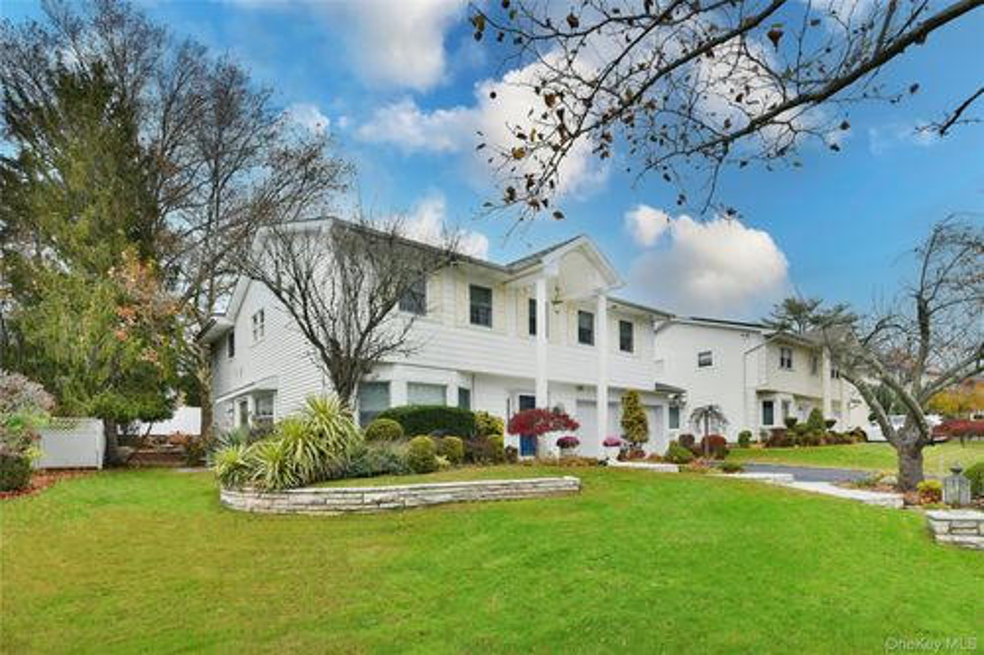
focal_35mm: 17
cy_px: 328
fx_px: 464
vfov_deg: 70.4
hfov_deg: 93.3
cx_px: 492
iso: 200
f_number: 7.1
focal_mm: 17
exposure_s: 1/125
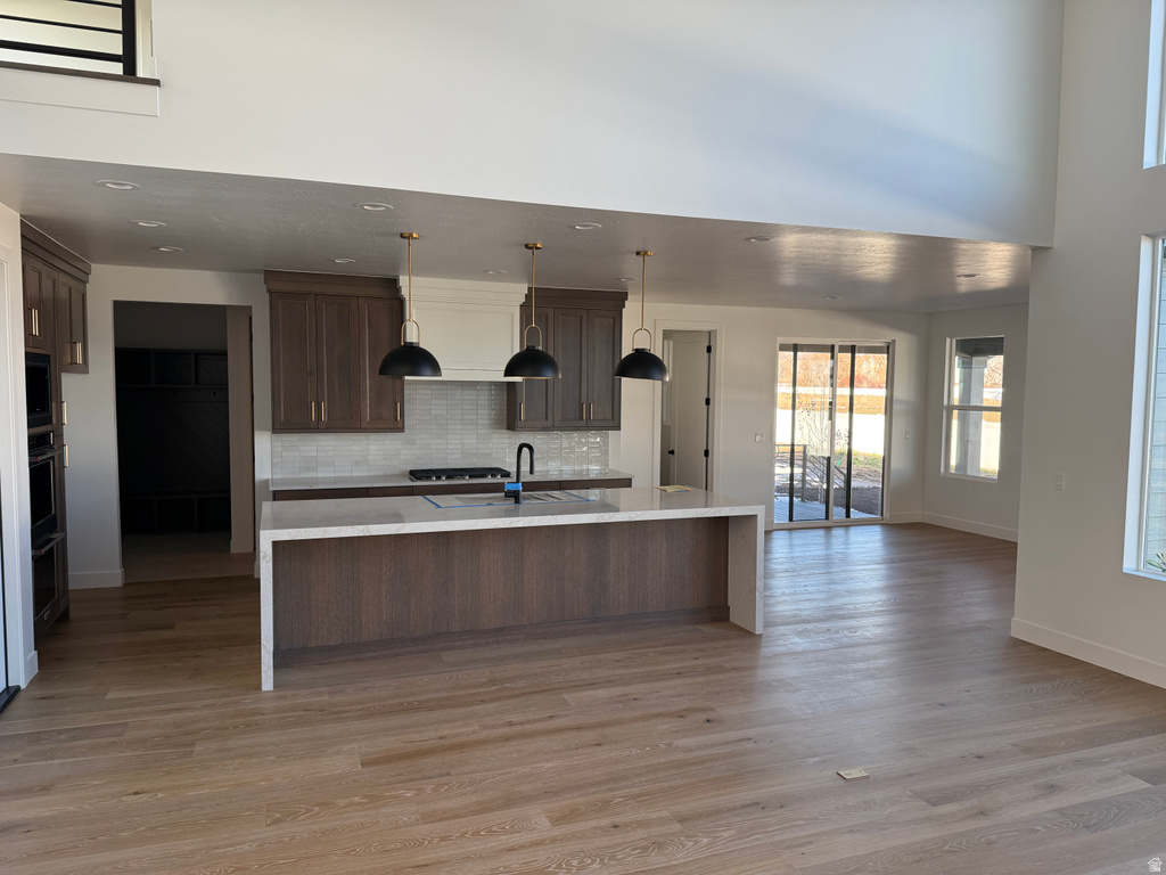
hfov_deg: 71.6
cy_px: 438
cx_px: 583
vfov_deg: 56.8
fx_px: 808
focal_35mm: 24
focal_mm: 6.76
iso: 125
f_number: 1.78
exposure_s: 1/237
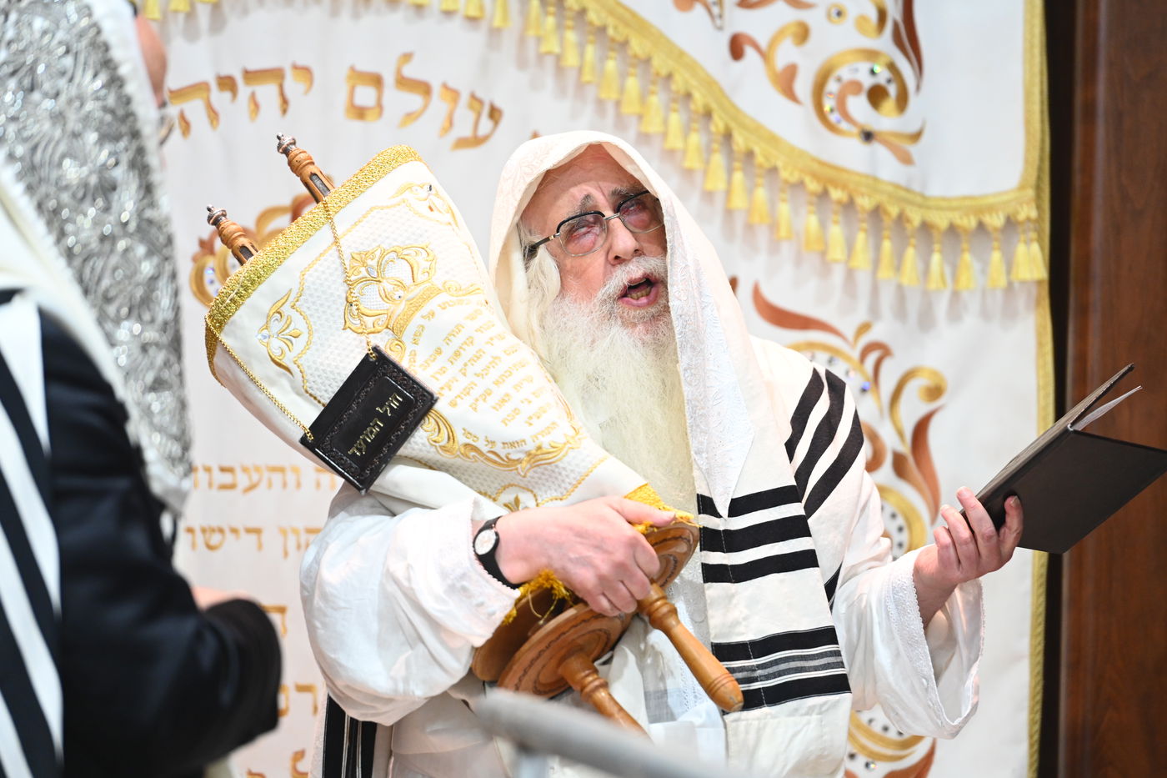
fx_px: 6482
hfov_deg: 10.3
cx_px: 584
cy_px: 389
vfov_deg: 6.9
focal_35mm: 200
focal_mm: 200
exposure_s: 1/125
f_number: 4
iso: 2000
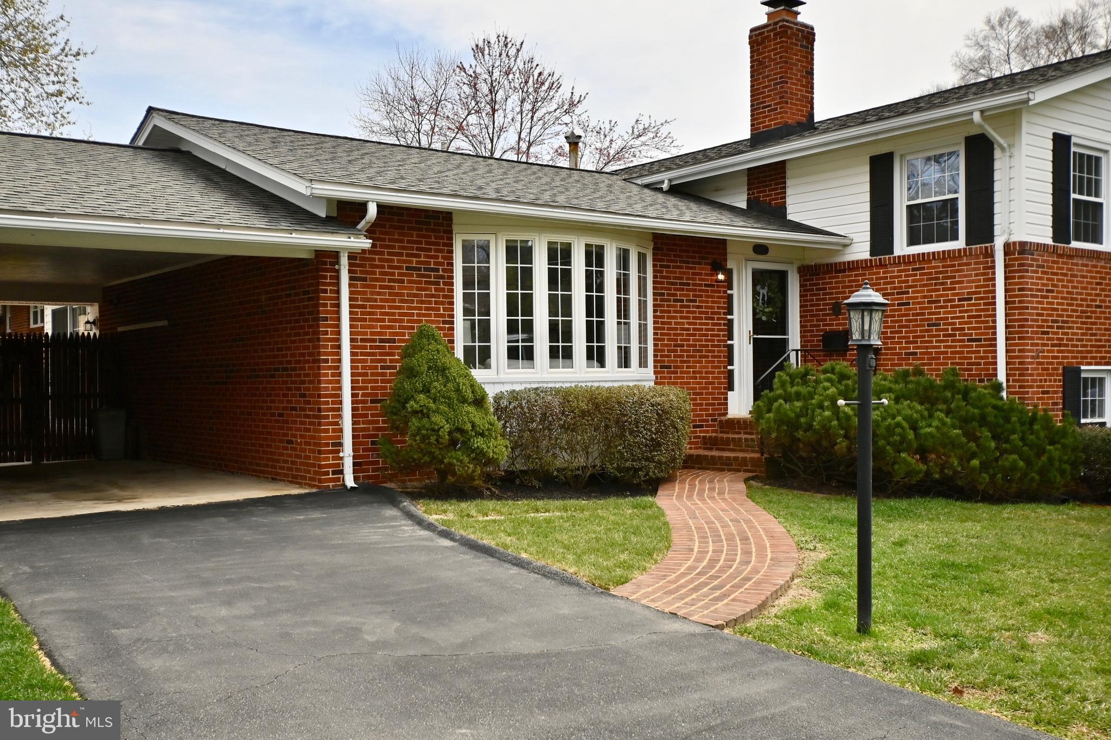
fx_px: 1111
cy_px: 370
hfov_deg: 53.1
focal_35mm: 36
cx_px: 556
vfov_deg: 36.9
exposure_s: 1/1000
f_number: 7.1
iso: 220
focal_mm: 24
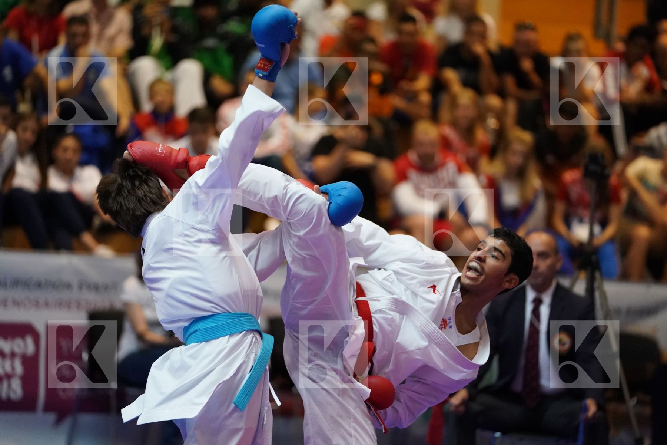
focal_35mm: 182
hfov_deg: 11.3
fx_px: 3372
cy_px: 222
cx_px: 334
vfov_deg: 7.5
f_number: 2.8
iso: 6400
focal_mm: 182
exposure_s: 1/1000
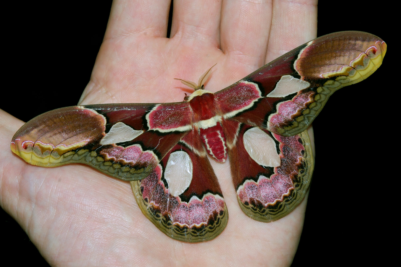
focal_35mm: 90
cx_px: 200
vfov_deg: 15.2
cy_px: 134
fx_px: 1002
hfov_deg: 22.6
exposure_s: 1/200
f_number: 13
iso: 100
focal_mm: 60
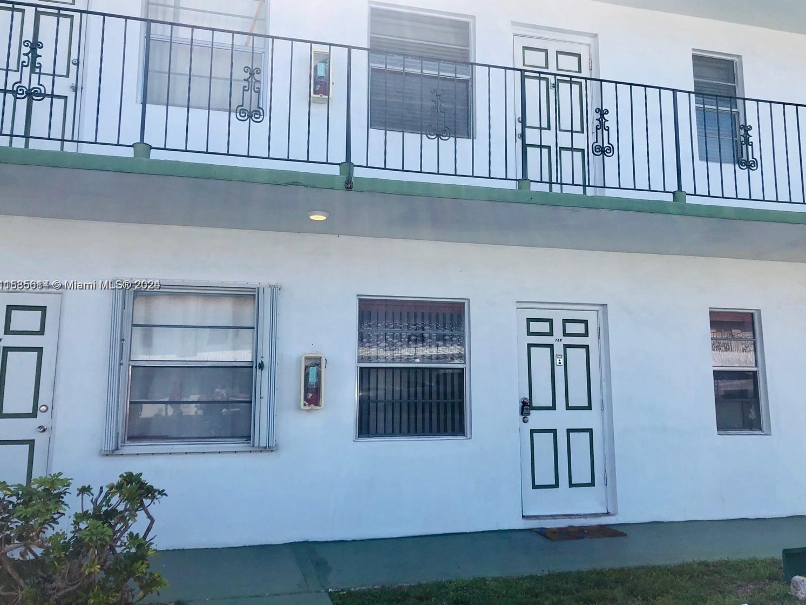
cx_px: 419
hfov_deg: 59.9
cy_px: 286
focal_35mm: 30
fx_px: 699
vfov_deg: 46.8
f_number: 1.8
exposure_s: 1/1185
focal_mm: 4
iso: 20
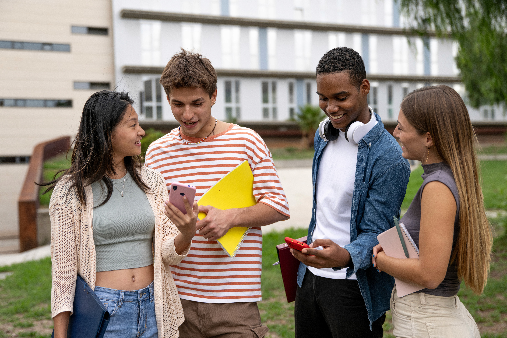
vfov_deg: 27.0
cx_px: 254
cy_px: 169
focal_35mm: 50
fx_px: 704
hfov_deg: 39.6
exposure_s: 1/800
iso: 400
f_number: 2.8
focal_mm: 50
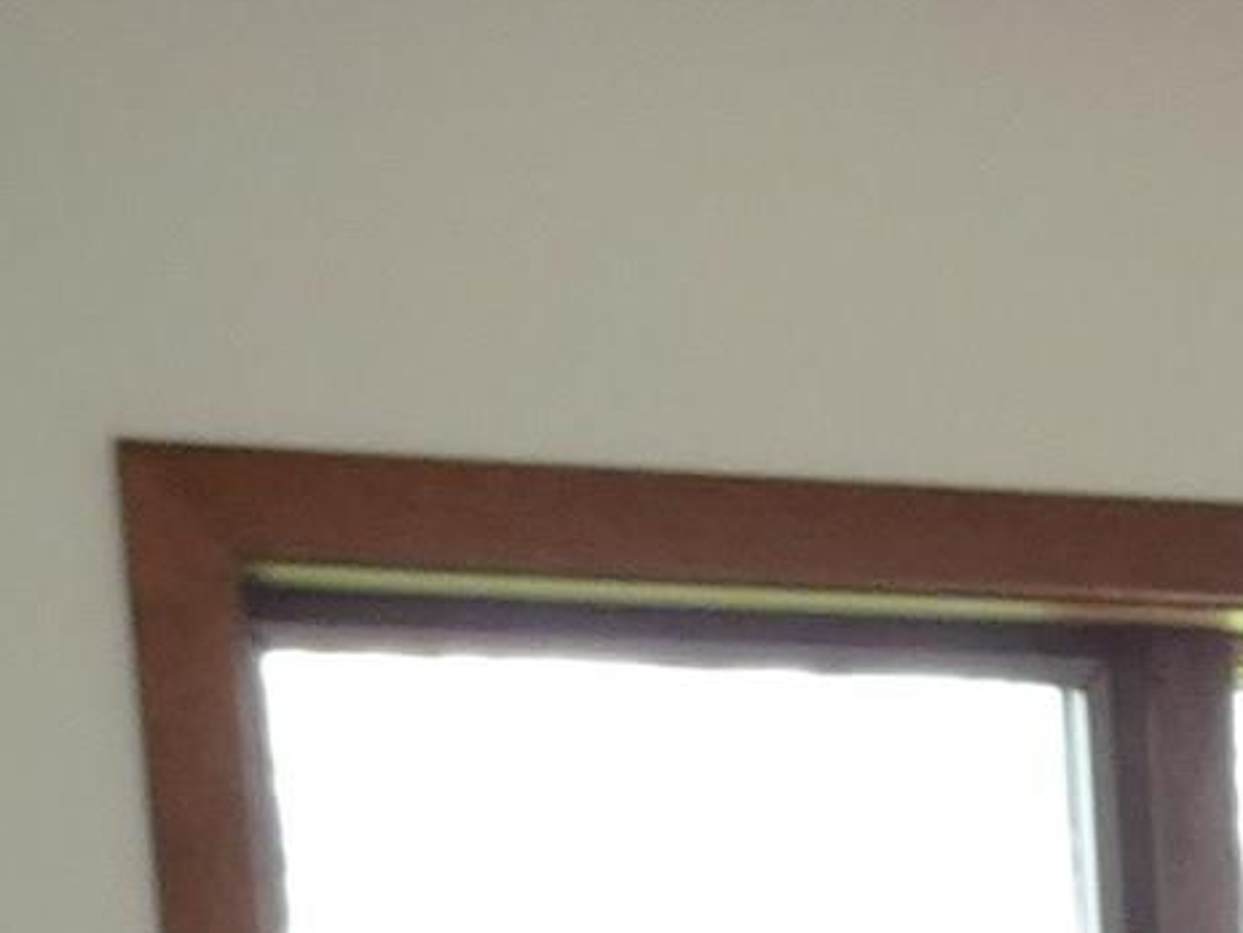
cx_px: 2223
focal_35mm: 159
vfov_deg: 8.1
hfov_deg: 11.5
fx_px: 5709
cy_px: 2727
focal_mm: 4.25
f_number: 3.5
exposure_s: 1/30
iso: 160
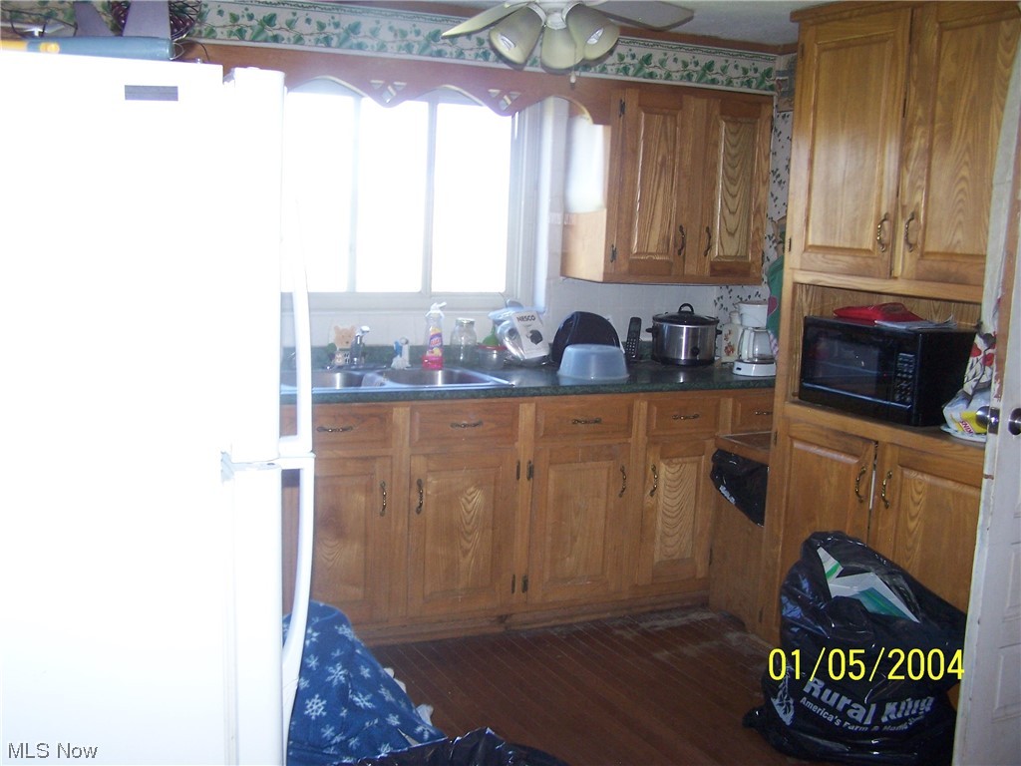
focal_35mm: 38
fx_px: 1121
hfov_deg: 49.0
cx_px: 510
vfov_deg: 37.7
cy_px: 383
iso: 140
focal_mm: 6.3
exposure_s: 1/60
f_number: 2.8
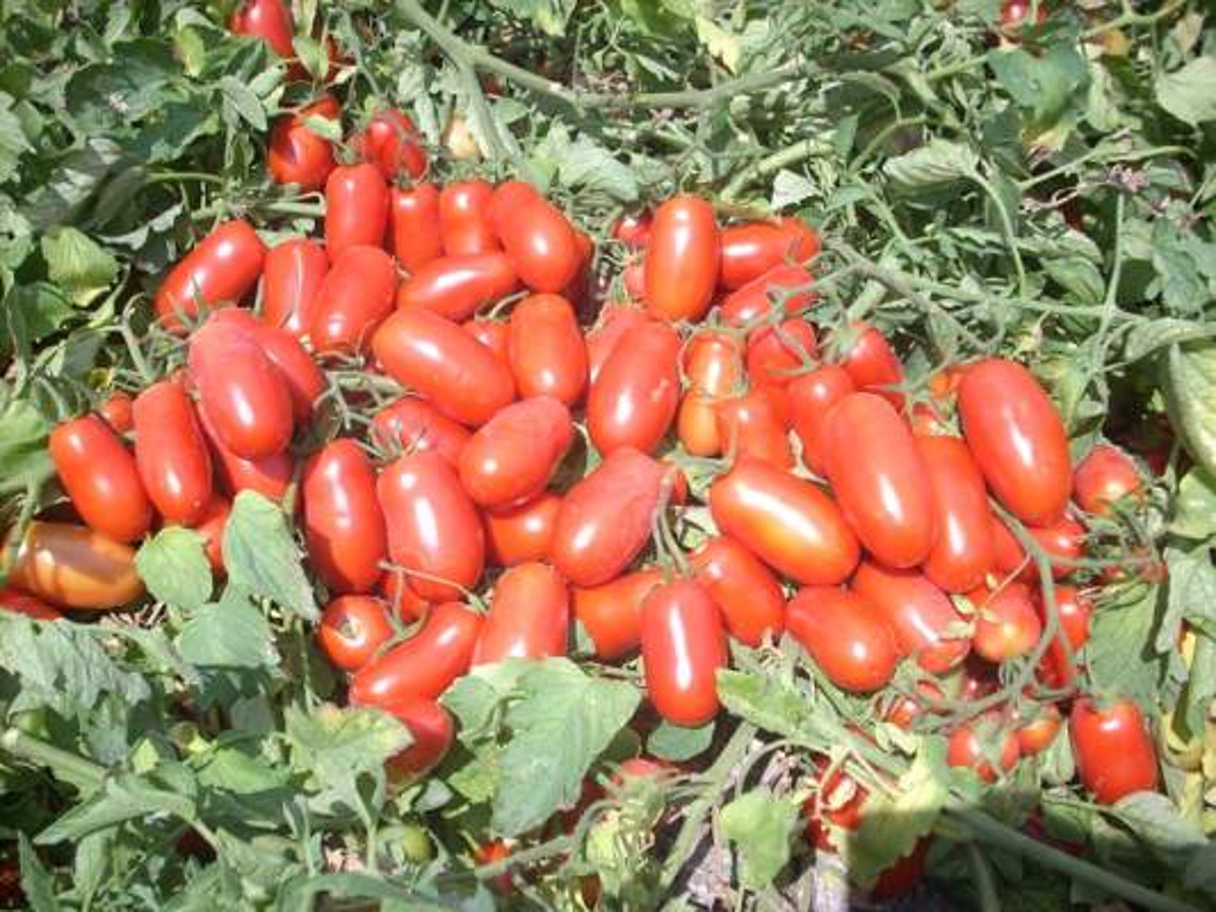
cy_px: 456
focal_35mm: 37
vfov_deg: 38.7
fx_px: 1300
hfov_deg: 50.1
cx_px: 608
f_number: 5.6
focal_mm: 6.2
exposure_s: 1/162
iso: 64
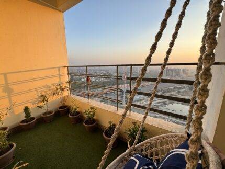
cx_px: 112
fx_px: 91
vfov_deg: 85.7
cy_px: 84
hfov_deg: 102.0
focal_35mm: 14
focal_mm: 2.22
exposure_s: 1/256
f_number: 2.2
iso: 40
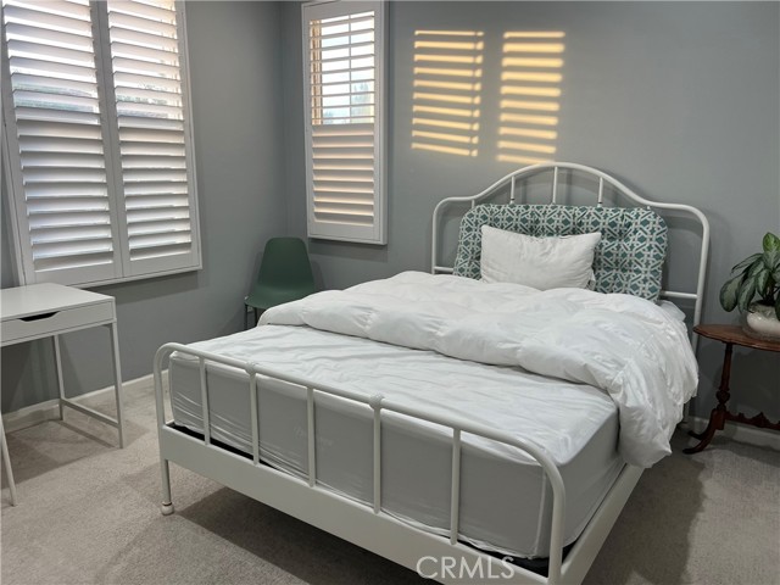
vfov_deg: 53.1
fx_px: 586
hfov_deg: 67.3
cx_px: 390
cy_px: 292
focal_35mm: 26
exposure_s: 1/120
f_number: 1.5
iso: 80
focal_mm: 5.7
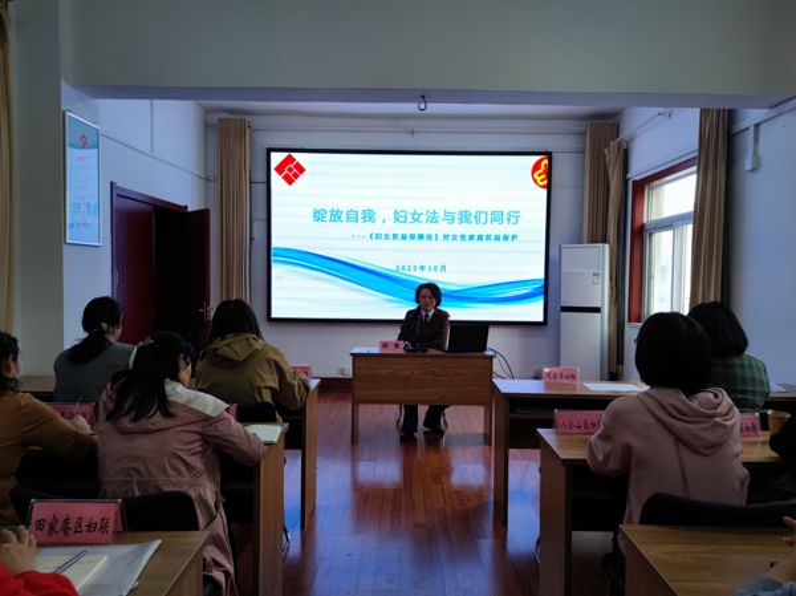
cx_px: 398
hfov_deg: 71.6
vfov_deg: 56.7
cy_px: 298
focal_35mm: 24
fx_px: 551
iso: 51
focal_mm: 6.72
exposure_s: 1/100
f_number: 1.69
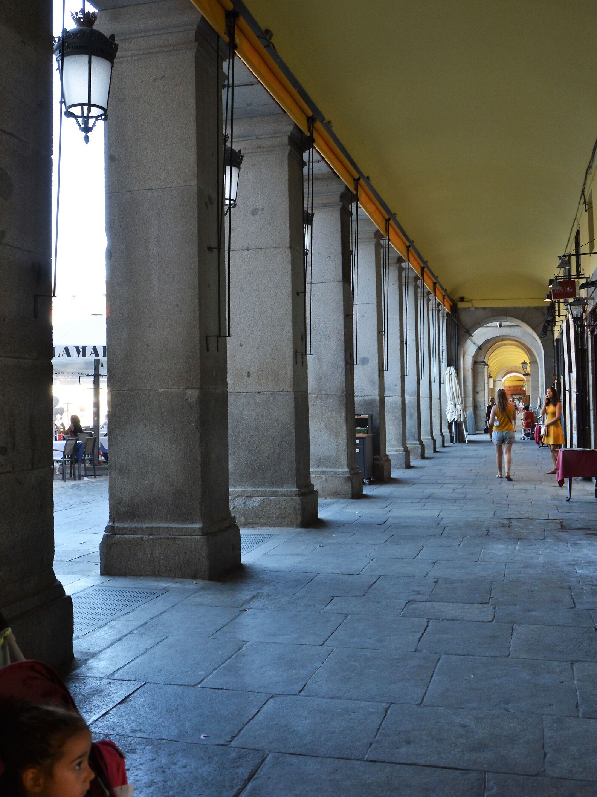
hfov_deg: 39.6
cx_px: 299
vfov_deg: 51.3
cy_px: 376
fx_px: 828
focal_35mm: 36
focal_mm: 22
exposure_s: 1/100
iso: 400
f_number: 5
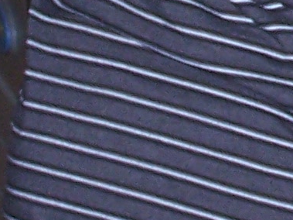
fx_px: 4315
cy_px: -340
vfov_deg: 2.9
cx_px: 653
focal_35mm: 510
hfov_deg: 3.8
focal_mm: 12.4
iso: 140
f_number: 3.2
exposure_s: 1/80
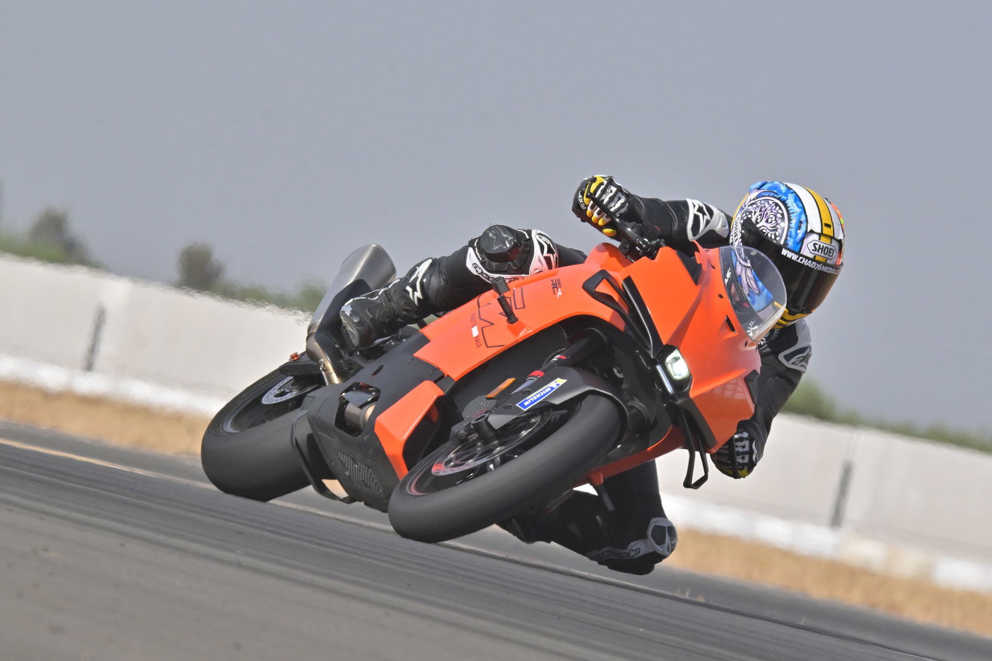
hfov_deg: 2.8
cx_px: 496
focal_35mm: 750
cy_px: 330
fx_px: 20661
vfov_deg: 1.8
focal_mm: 500
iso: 800
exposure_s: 1/1600
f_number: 13
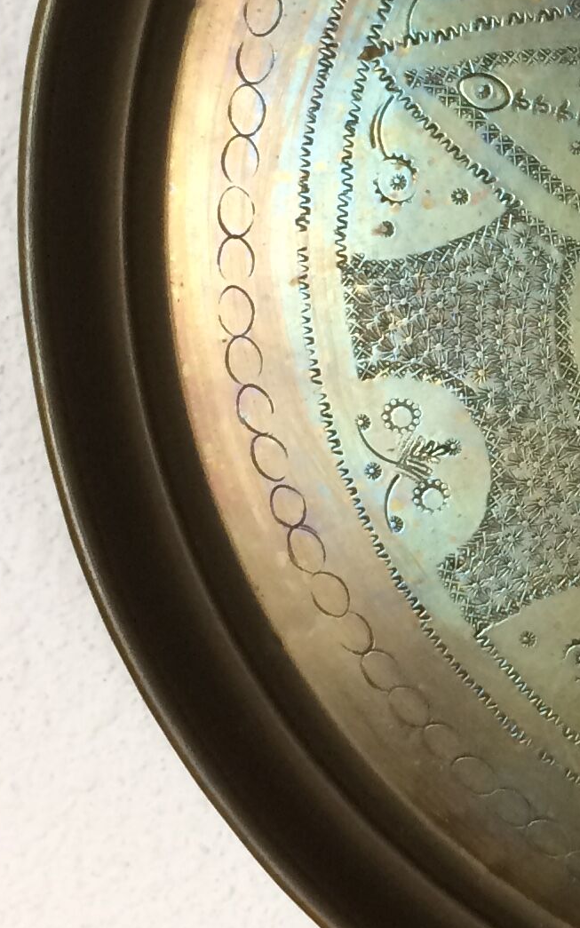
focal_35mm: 96
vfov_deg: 21.5
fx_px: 2428
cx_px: 989
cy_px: 234
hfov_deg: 12.6
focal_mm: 4.15
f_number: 2.2
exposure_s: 1/33
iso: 50
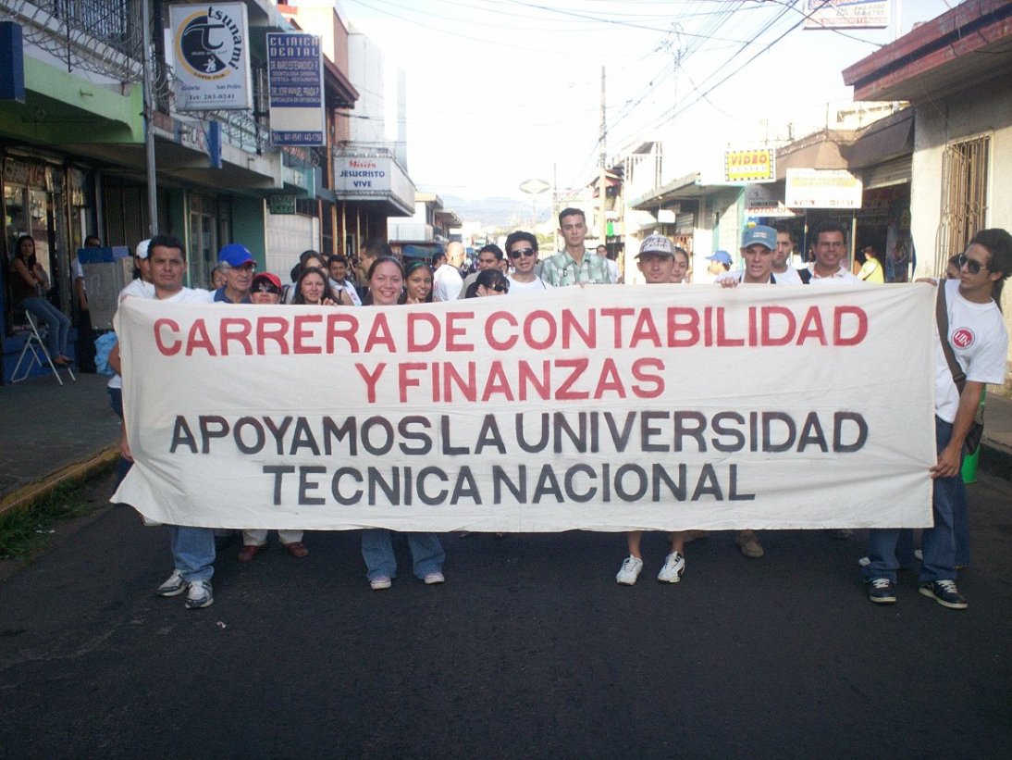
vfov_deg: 39.7
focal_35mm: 36
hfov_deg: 51.3
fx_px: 1053
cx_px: 506
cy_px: 380
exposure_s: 1/152
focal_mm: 6
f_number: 4.5
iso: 100
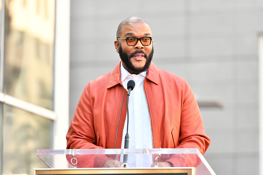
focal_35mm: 200
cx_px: 132
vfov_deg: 6.9
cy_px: 88
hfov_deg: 10.3
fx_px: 1461
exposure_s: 1/1000
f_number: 4
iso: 1250
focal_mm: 200
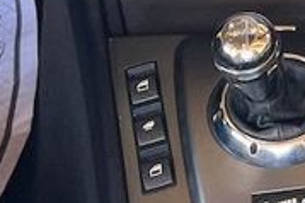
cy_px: -213
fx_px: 1312
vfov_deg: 8.4
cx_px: 538
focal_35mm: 155
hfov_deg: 12.2
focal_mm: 5.7
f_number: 1.5
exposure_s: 1/121
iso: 80
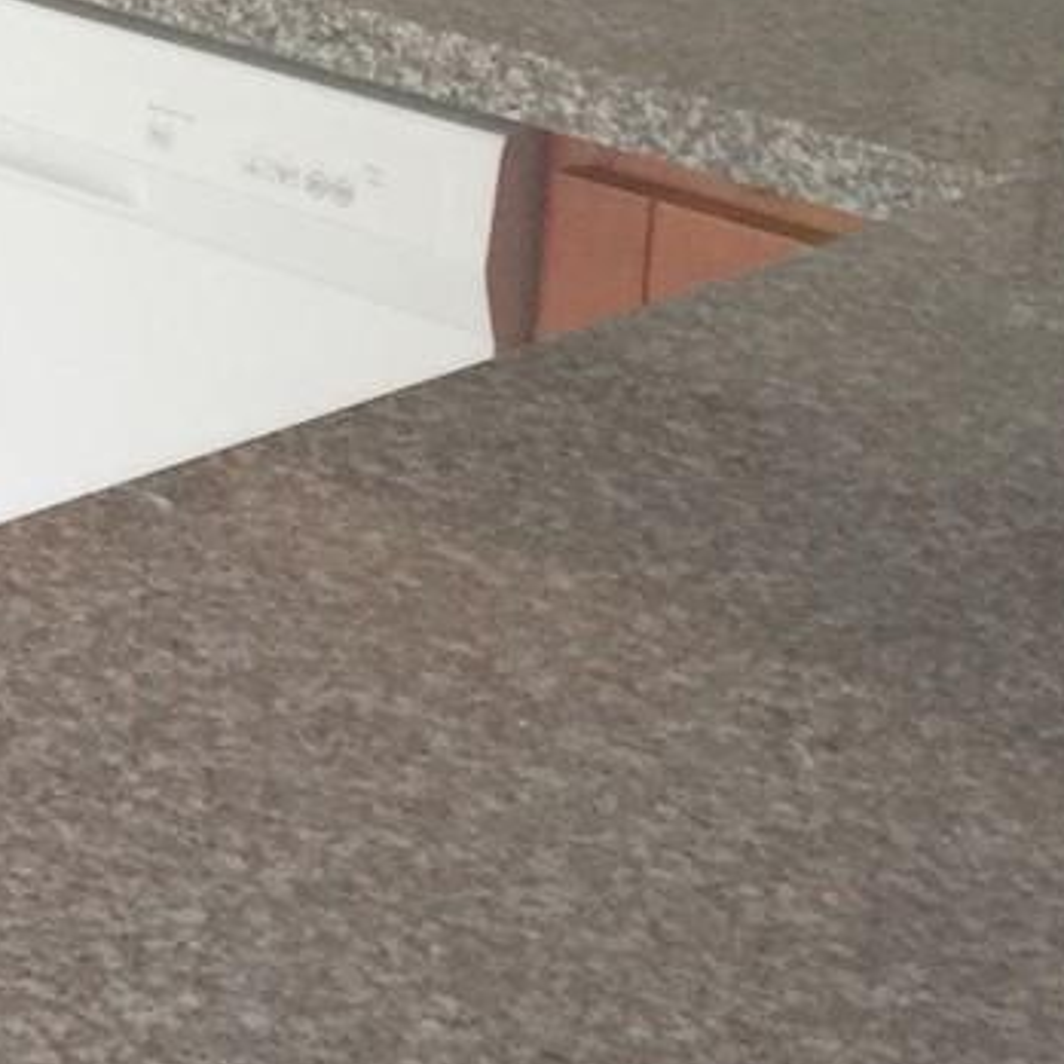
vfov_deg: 14.2
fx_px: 4103
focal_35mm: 118
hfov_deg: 12.8
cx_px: -1095
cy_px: -281
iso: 80
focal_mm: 4.15
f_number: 2.2
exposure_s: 1/15
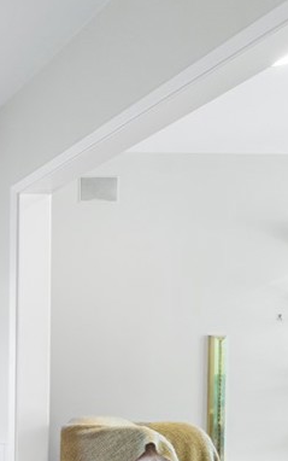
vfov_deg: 45.3
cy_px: 380
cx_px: -275
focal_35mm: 41
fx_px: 515
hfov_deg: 19.5
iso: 320
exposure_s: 1/6
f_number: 7.1
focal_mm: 10
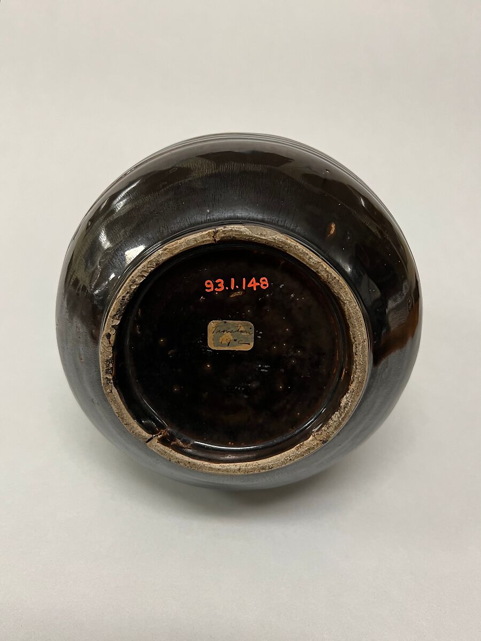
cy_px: 320
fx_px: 482
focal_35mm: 26
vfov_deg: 67.3
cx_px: 240
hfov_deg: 53.1
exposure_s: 1/60
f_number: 1.5
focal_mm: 5.7
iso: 100
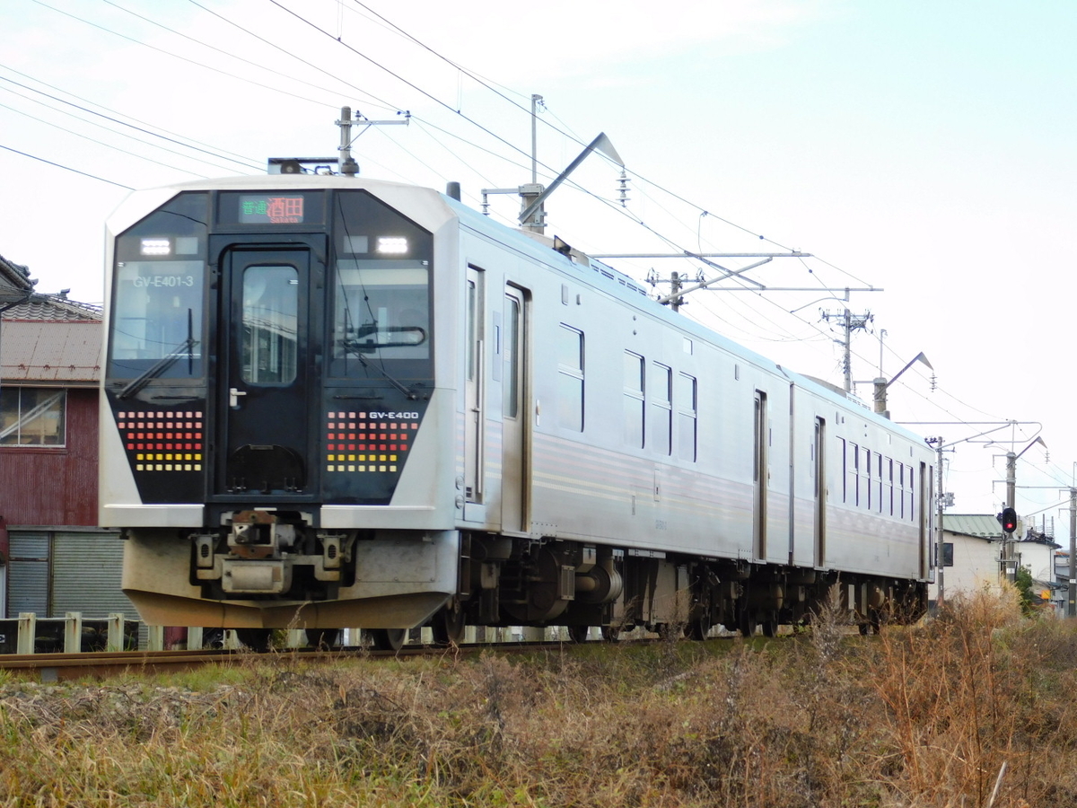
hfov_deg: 17.1
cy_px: 404
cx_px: 538
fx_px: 3578
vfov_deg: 12.9
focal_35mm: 115
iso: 125
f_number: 4.8
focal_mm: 20.3
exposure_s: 1/250
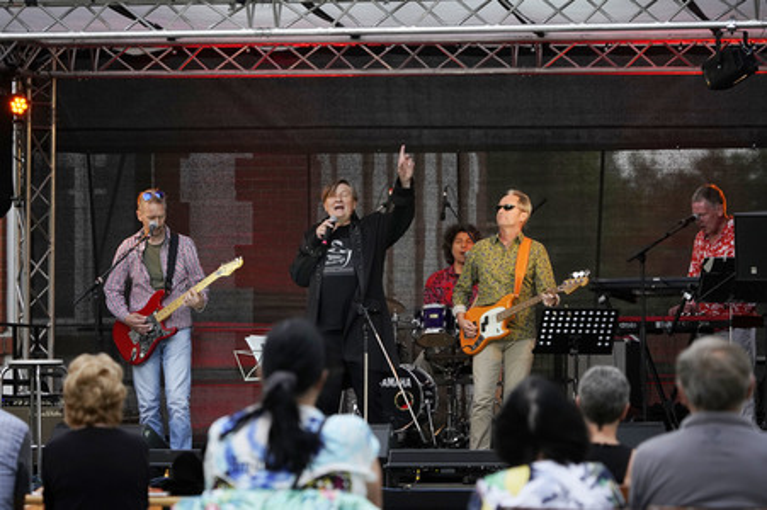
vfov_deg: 6.4
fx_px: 4556
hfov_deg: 9.6
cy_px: 255
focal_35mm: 214
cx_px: 384
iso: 2500
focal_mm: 214
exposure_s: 1/400
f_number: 6.3
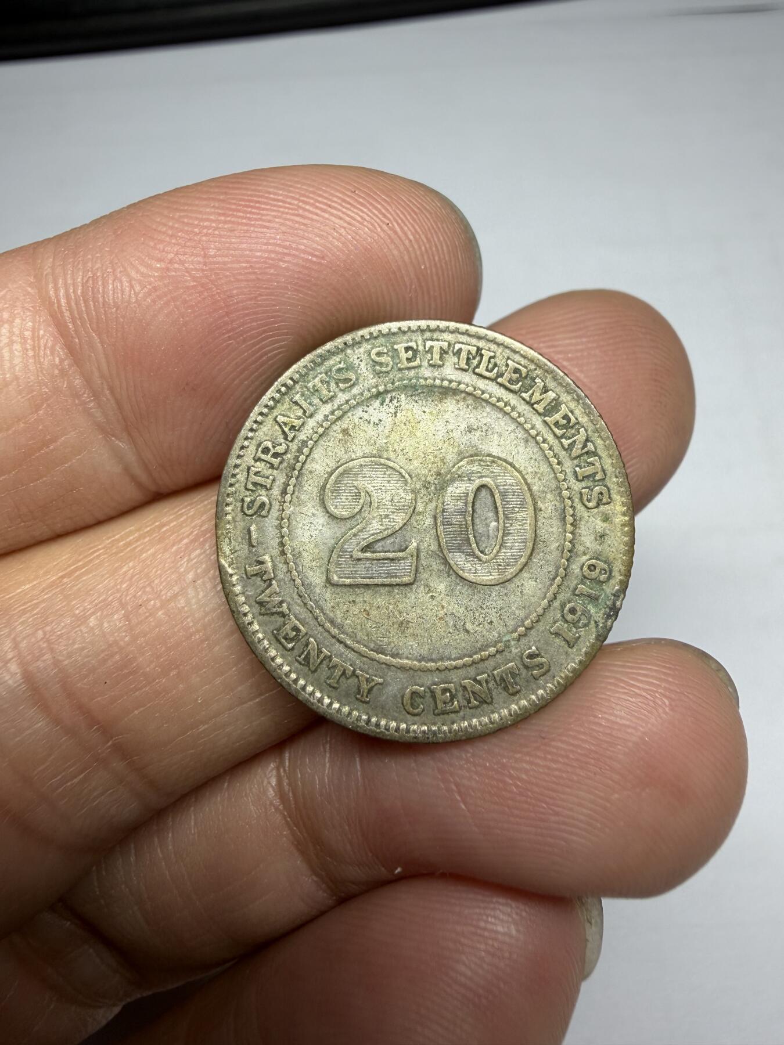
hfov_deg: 53.1
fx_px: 785
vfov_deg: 67.3
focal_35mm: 26
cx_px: 392
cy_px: 522
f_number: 2.2
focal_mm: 2.22
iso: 40
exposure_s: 1/121
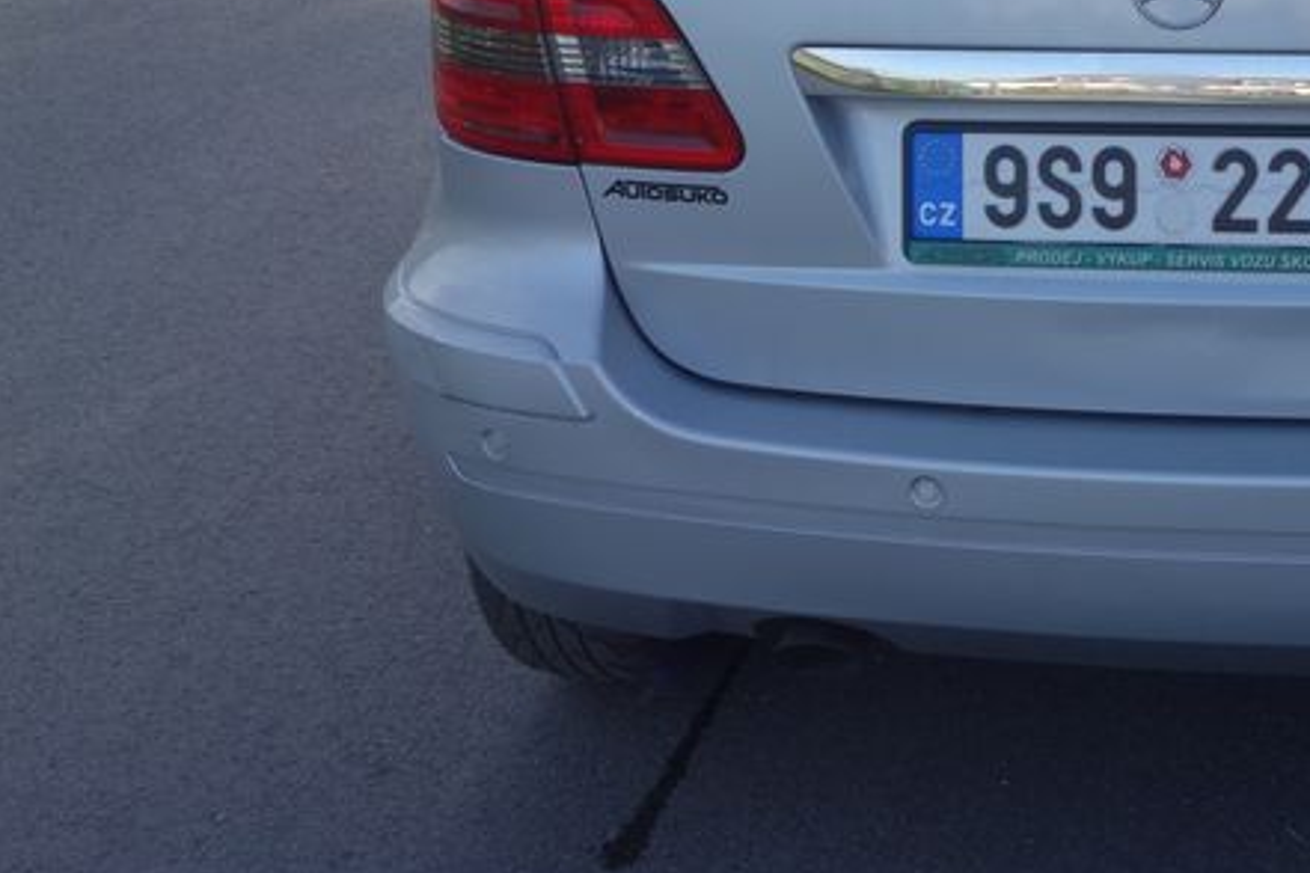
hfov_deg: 29.4
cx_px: 1224
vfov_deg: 20.4
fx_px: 2365
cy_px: 64
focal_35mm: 65
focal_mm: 10.4
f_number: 2.8
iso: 125
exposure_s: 1/640
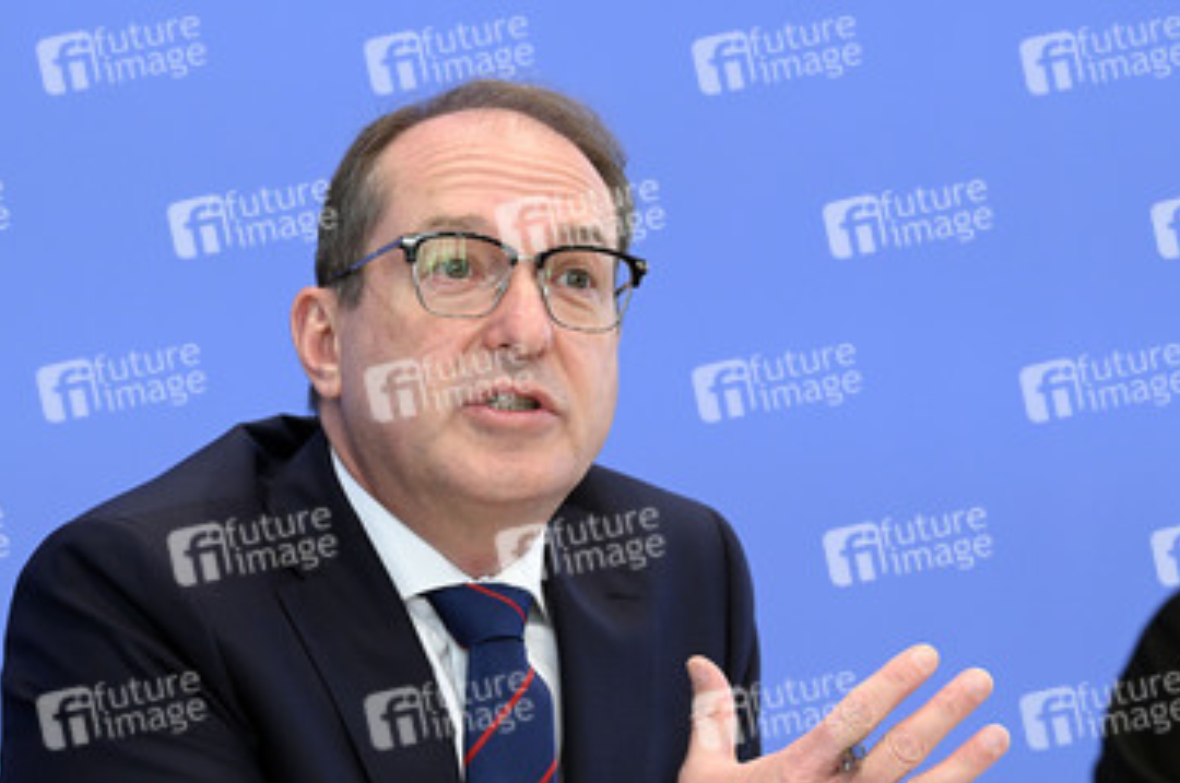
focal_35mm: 213
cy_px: 465
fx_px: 6972
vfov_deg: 6.4
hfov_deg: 9.7
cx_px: 493
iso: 2500
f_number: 5.6
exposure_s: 1/400
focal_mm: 170
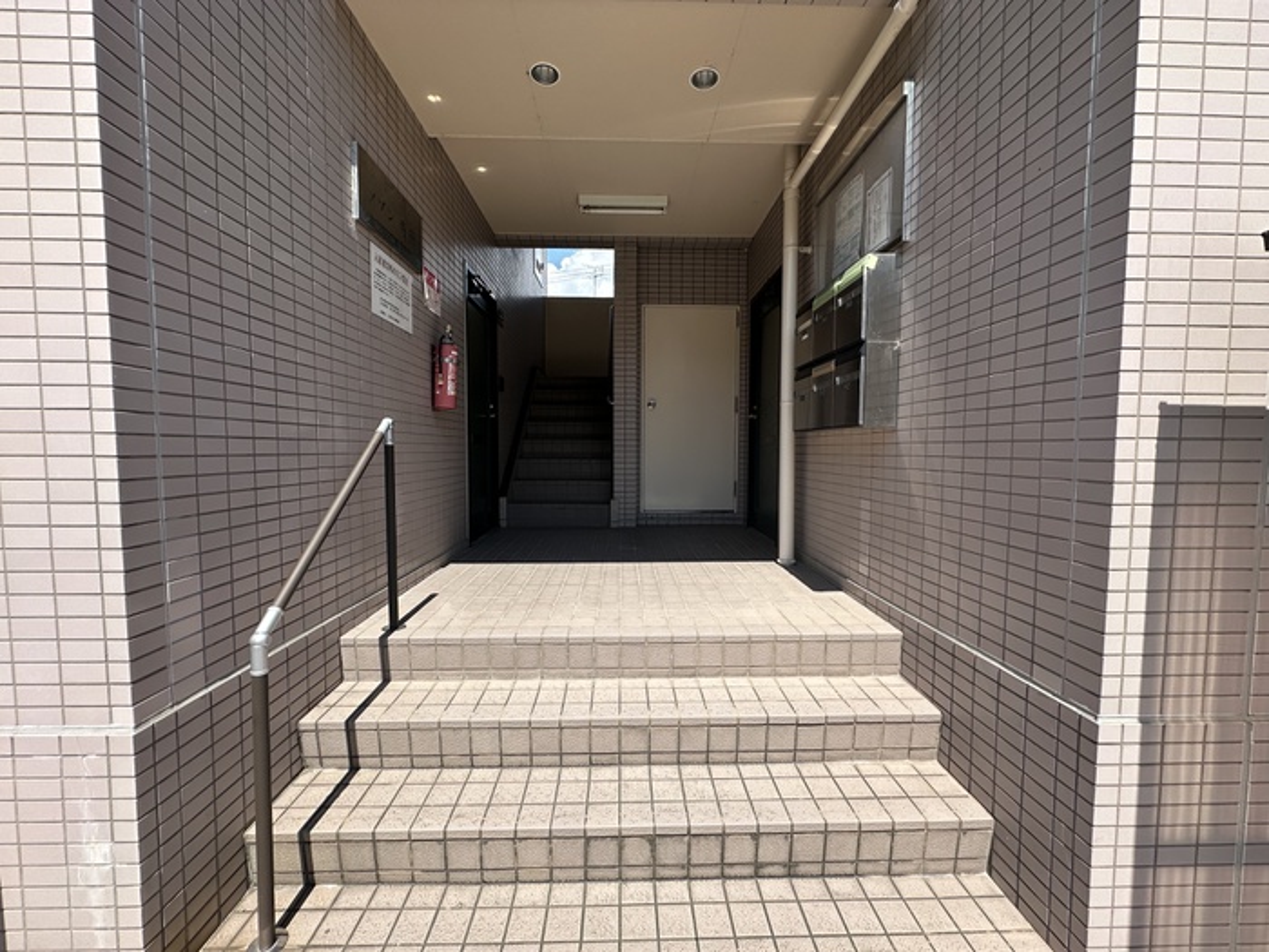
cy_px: 476
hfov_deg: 102.1
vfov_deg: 85.7
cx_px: 634
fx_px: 513
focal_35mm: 14
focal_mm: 2.22
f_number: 2.2
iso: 50
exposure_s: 1/1689
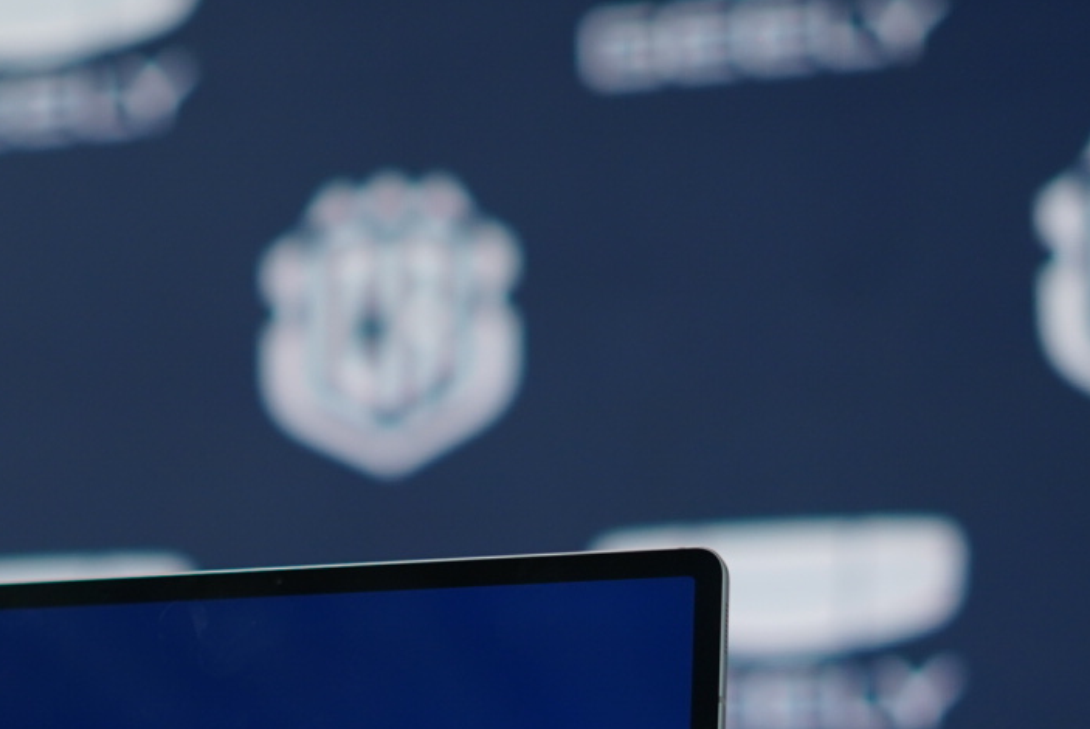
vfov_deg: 11.9
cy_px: 630
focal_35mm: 115
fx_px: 3485
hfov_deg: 17.7
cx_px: 288
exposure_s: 1/250
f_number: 2
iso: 800
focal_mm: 50
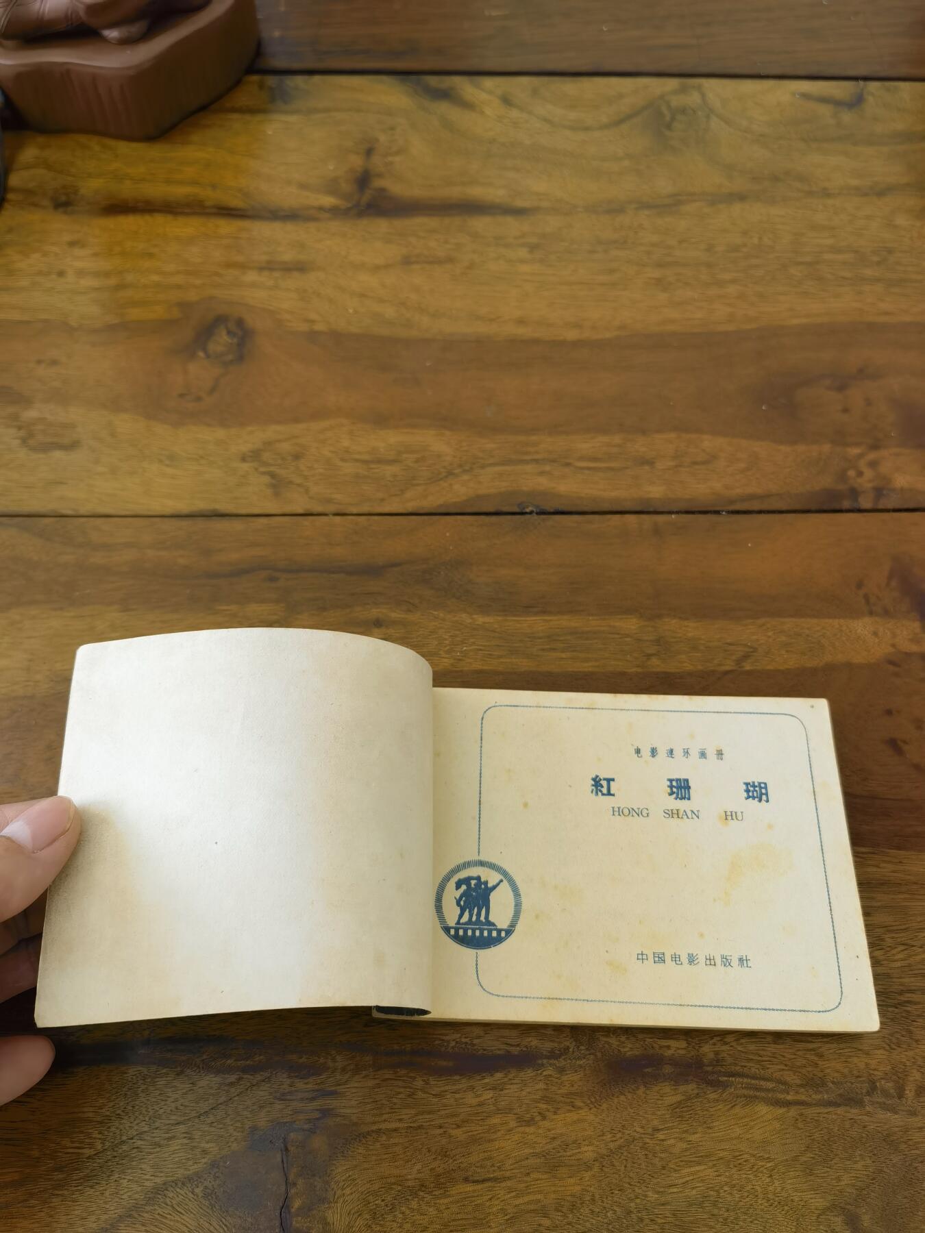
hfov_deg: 51.4
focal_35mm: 27
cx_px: 462
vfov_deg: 65.3
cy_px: 616
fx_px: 962
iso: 160
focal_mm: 6.67
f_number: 1.9
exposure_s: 1/120
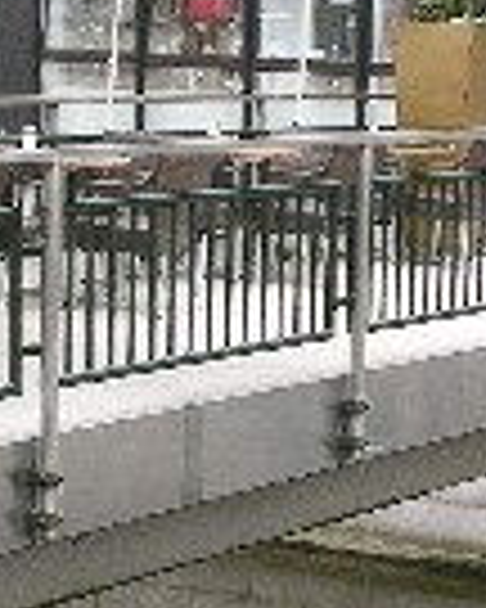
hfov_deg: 10.3
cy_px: 342
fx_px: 2679
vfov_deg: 12.9
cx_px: 376
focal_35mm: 149
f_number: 5
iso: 50
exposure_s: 1/51.8
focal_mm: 8.9
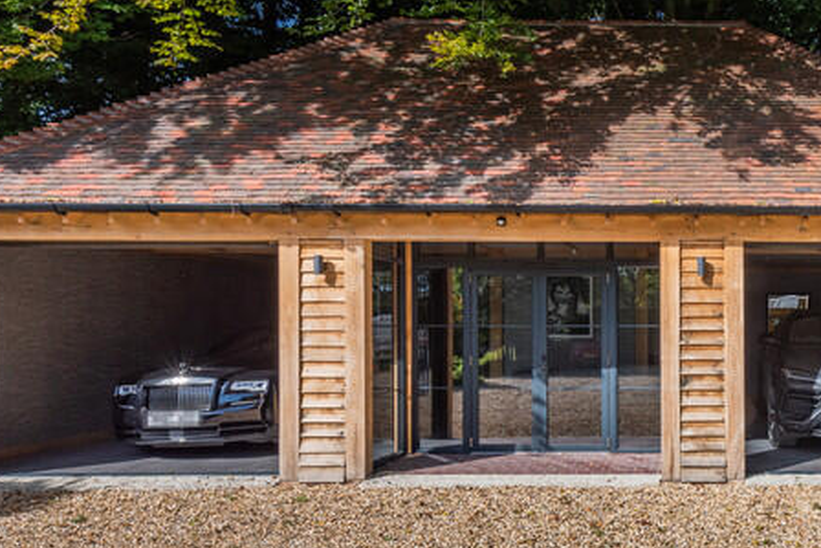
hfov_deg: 54.0
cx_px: 678
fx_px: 730
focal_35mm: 32
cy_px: 288
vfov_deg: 41.1
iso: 100
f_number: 11
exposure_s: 1/320
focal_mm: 14
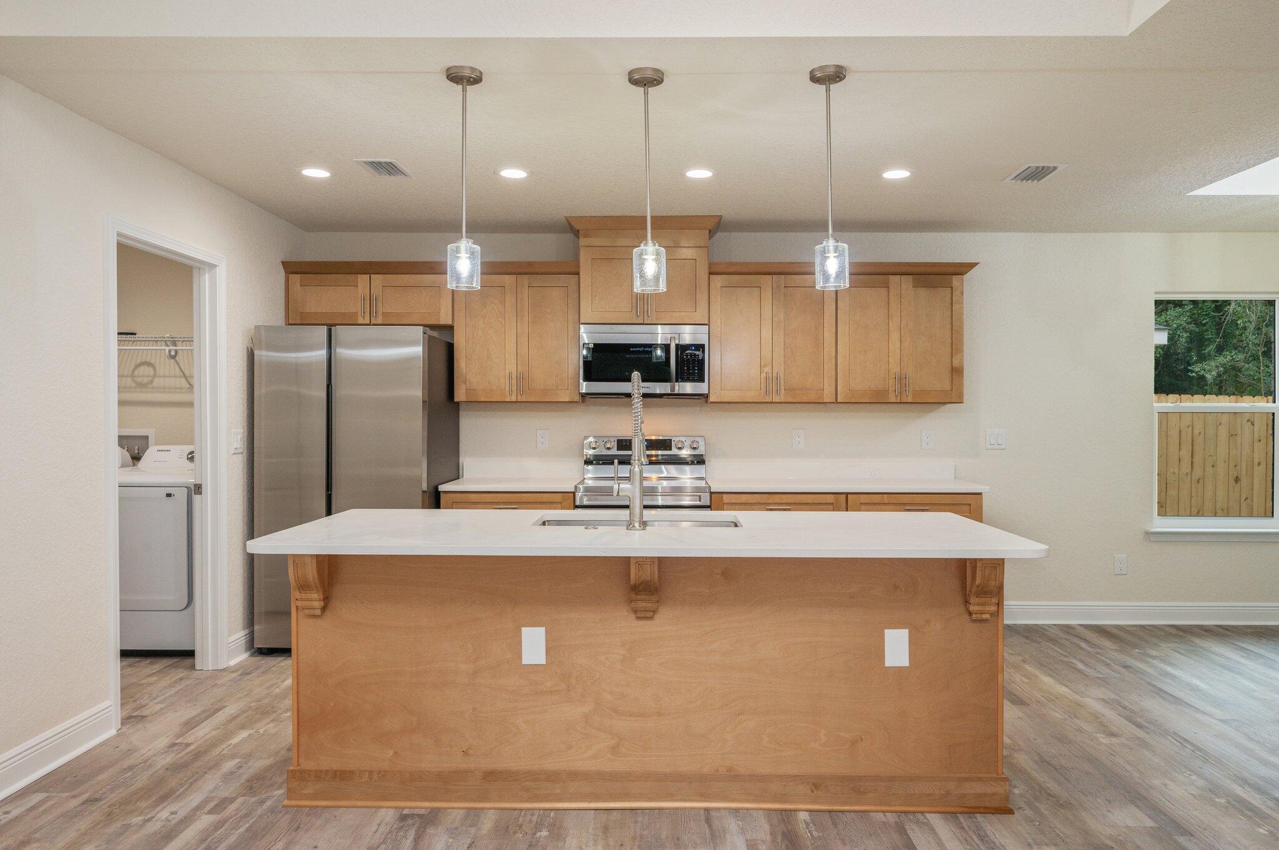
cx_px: 640
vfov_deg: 55.0
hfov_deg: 76.1
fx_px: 816
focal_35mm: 23
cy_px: 425
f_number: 9
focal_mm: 23
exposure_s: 1/30
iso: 400
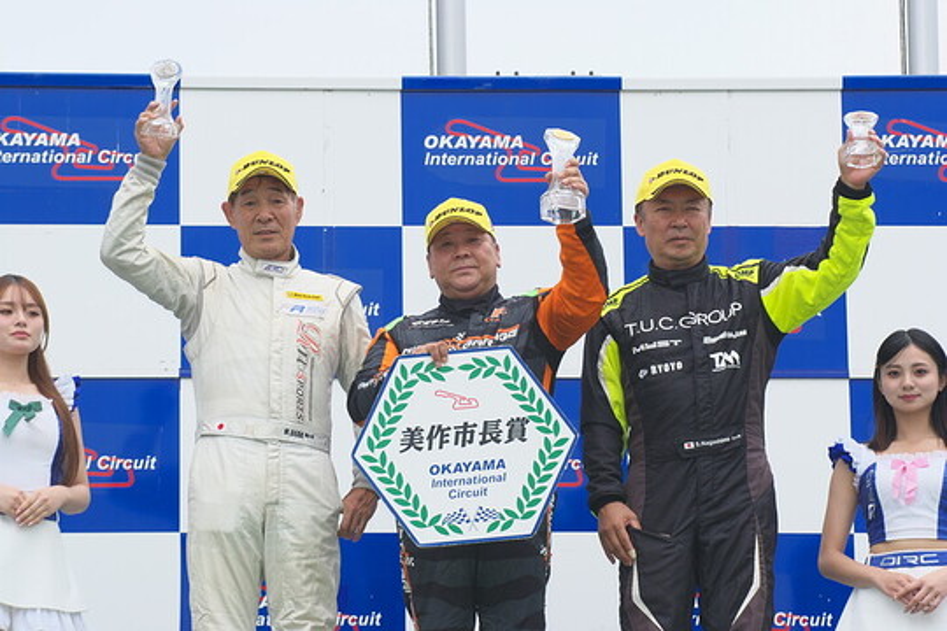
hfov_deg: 8.6
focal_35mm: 240
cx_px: 474
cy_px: 316
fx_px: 6313
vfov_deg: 5.7
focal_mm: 160
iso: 200
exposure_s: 1/250
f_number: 8
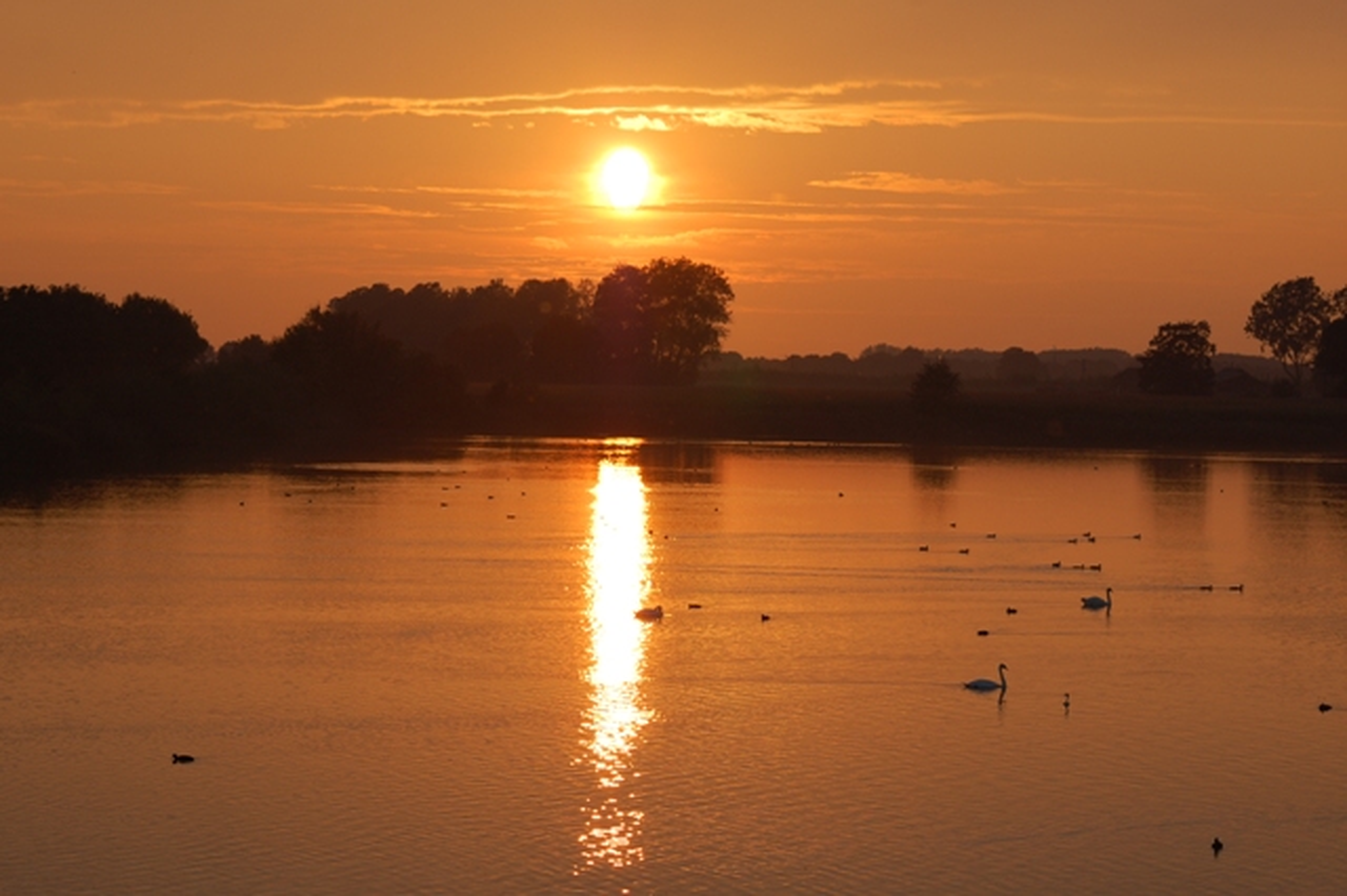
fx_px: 4375
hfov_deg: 17.5
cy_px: 448
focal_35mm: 117
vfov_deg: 11.7
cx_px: 674
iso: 200
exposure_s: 1/800
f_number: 7.1
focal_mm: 78
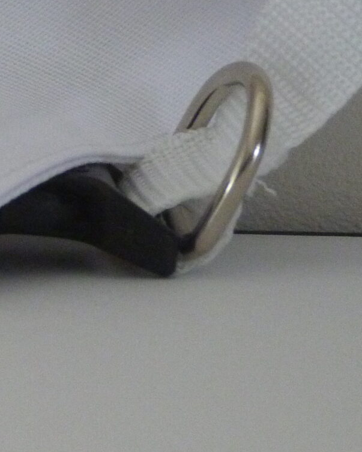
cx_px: -279
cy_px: 13
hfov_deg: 4.3
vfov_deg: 5.4
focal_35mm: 355
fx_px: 4751
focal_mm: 19.3
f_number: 3.5
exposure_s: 1/25
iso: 400
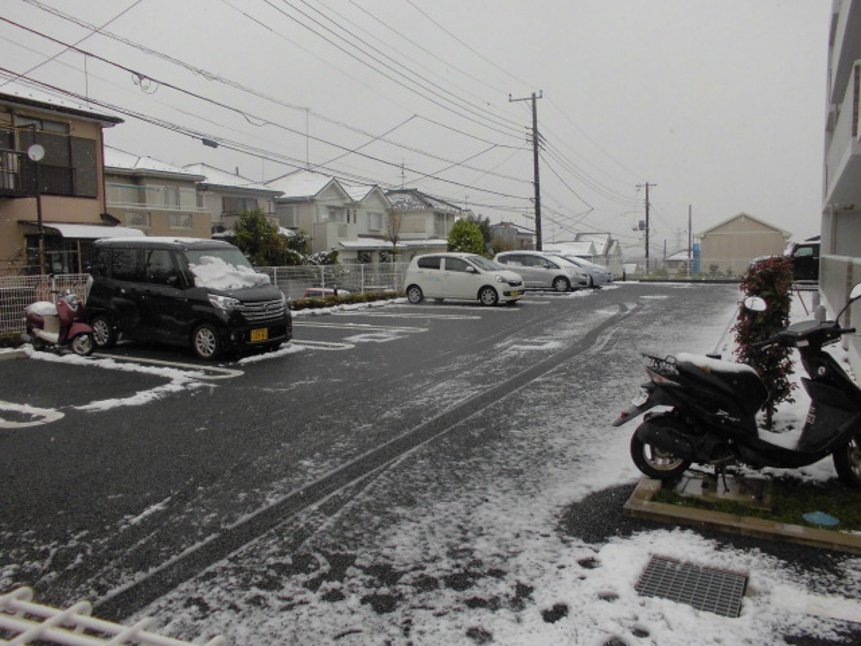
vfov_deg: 53.1
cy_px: 323
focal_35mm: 26
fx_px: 647
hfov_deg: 67.3
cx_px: 430
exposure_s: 1/400
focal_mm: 4.6
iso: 100
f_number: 3.5
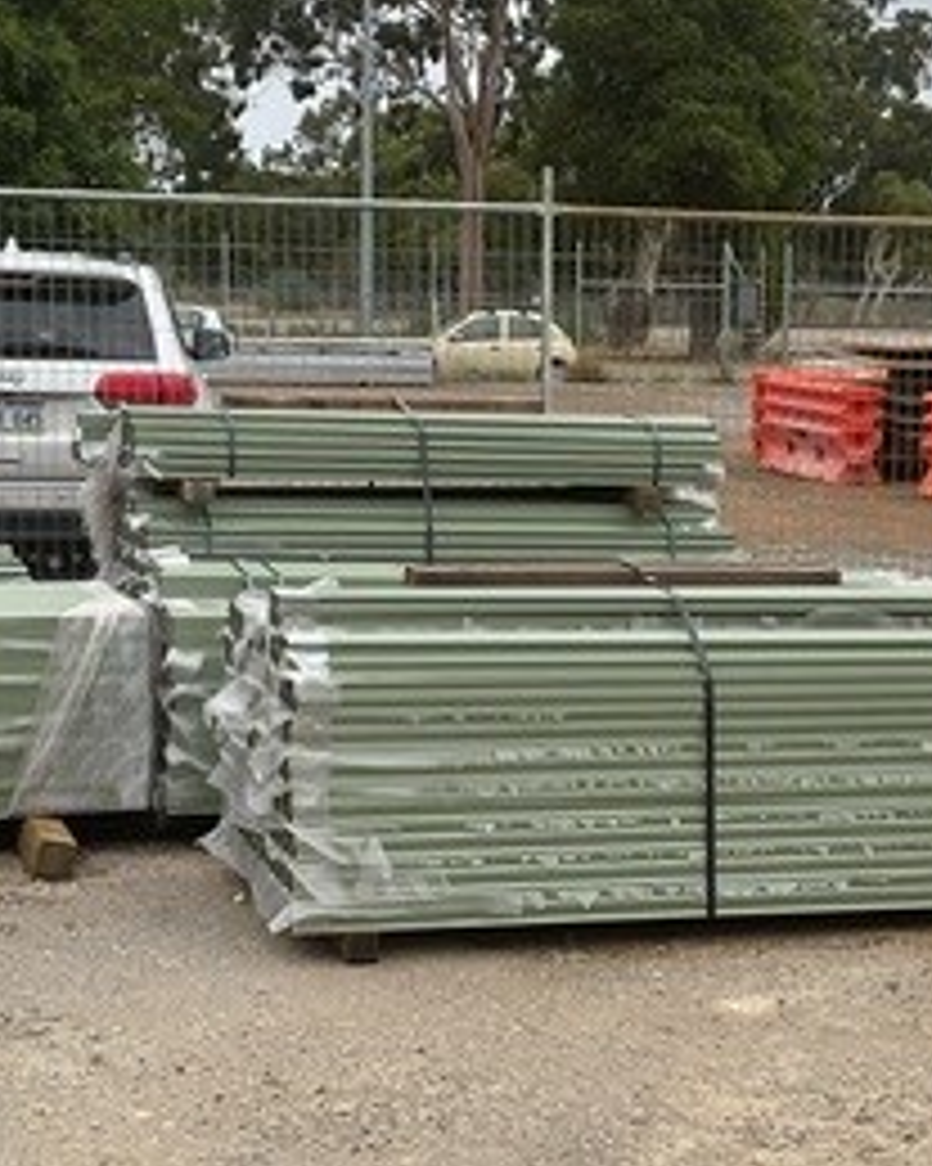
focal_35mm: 70
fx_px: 2415
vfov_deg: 27.1
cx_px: 567
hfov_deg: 21.8
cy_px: 621
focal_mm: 3
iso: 16
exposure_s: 1/1342
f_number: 1.8
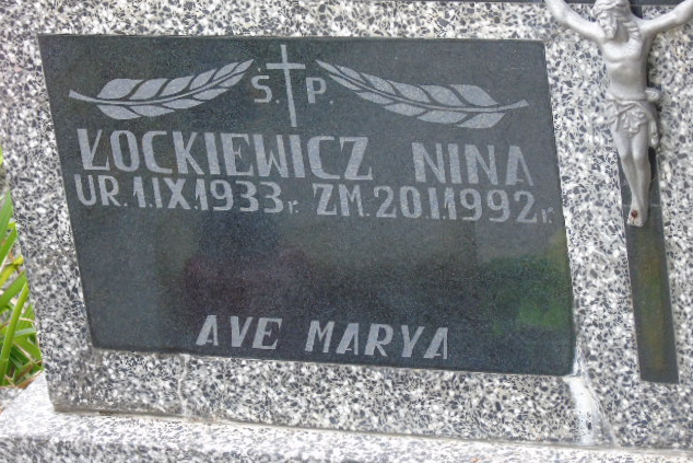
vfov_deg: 8.1
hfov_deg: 12.1
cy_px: 243
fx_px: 3273
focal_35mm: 170
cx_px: 345
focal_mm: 29
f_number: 4.9
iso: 400
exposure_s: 1/80
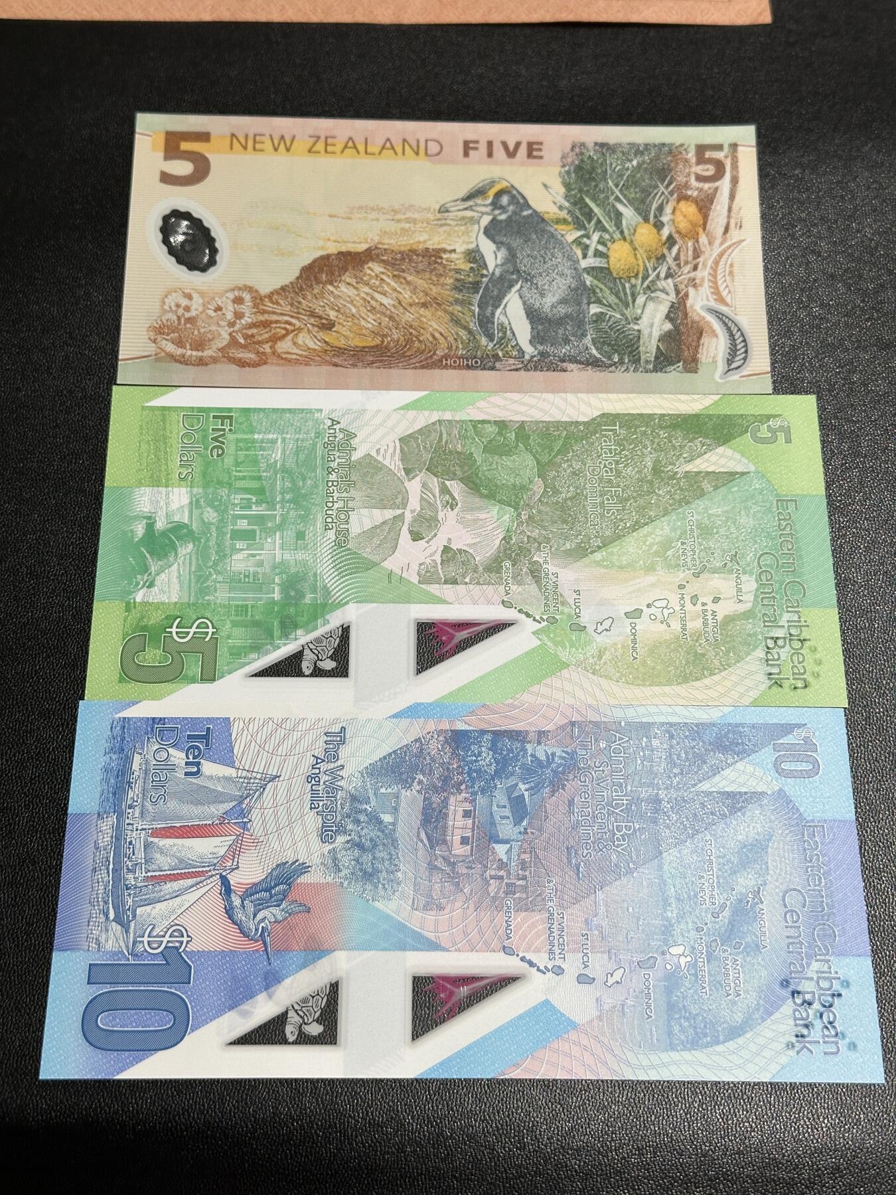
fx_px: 1657
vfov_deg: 39.7
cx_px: 448
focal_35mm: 48
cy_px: 598
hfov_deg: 30.3
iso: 80
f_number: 1.78
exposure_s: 1/50
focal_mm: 6.86
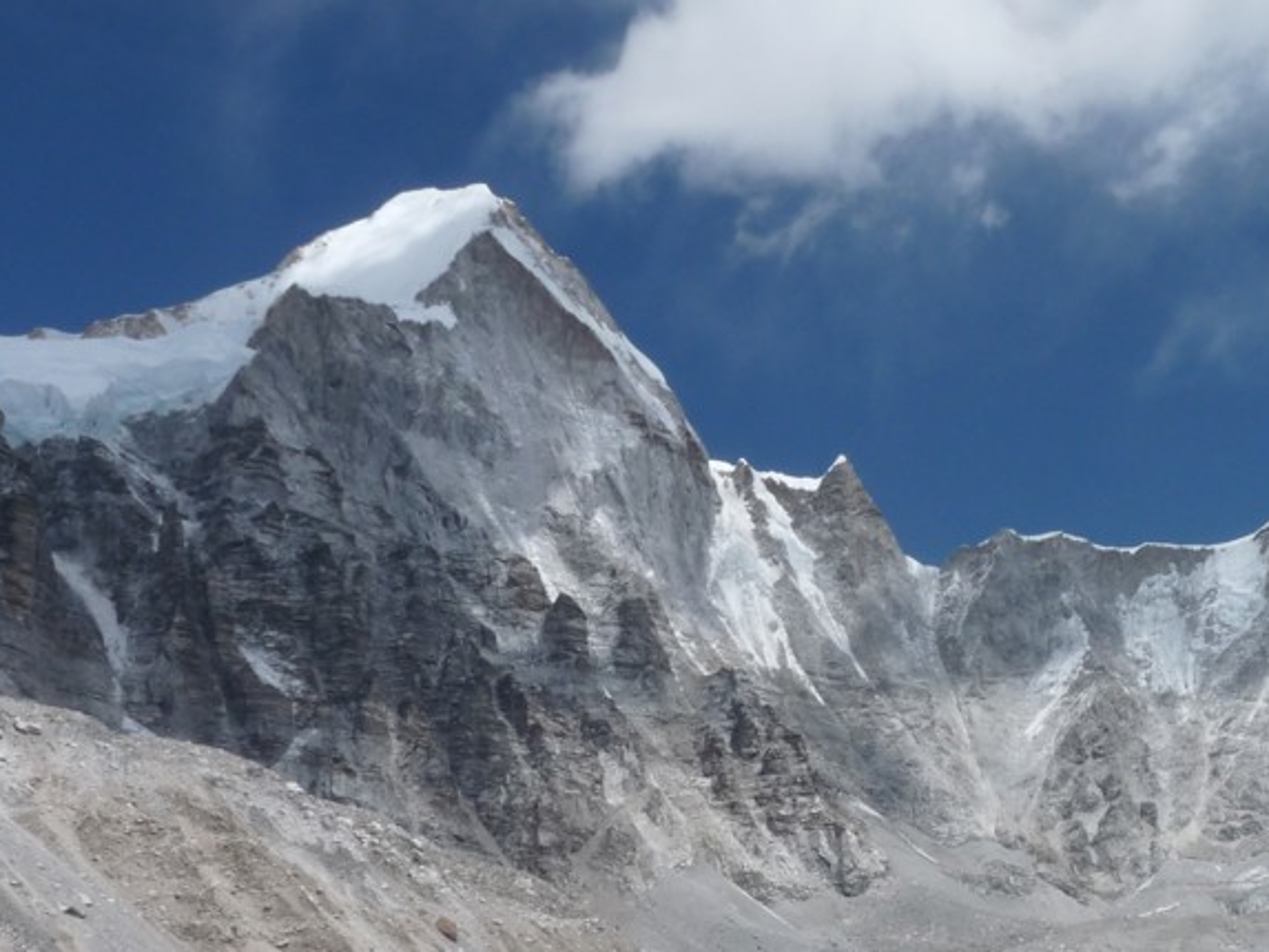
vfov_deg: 24.4
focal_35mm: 59
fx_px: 2163
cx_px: 1041
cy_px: 777
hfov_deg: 31.7
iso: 100
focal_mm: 5.9
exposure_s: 1/500
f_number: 8
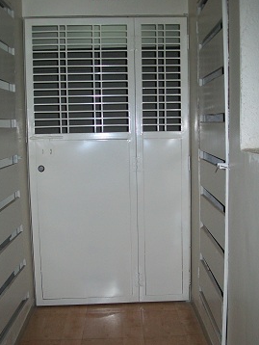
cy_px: 171
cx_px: 129
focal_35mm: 43
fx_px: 428
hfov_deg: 33.6
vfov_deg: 43.8
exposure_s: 1/80
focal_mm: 7.6
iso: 160
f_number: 3.1
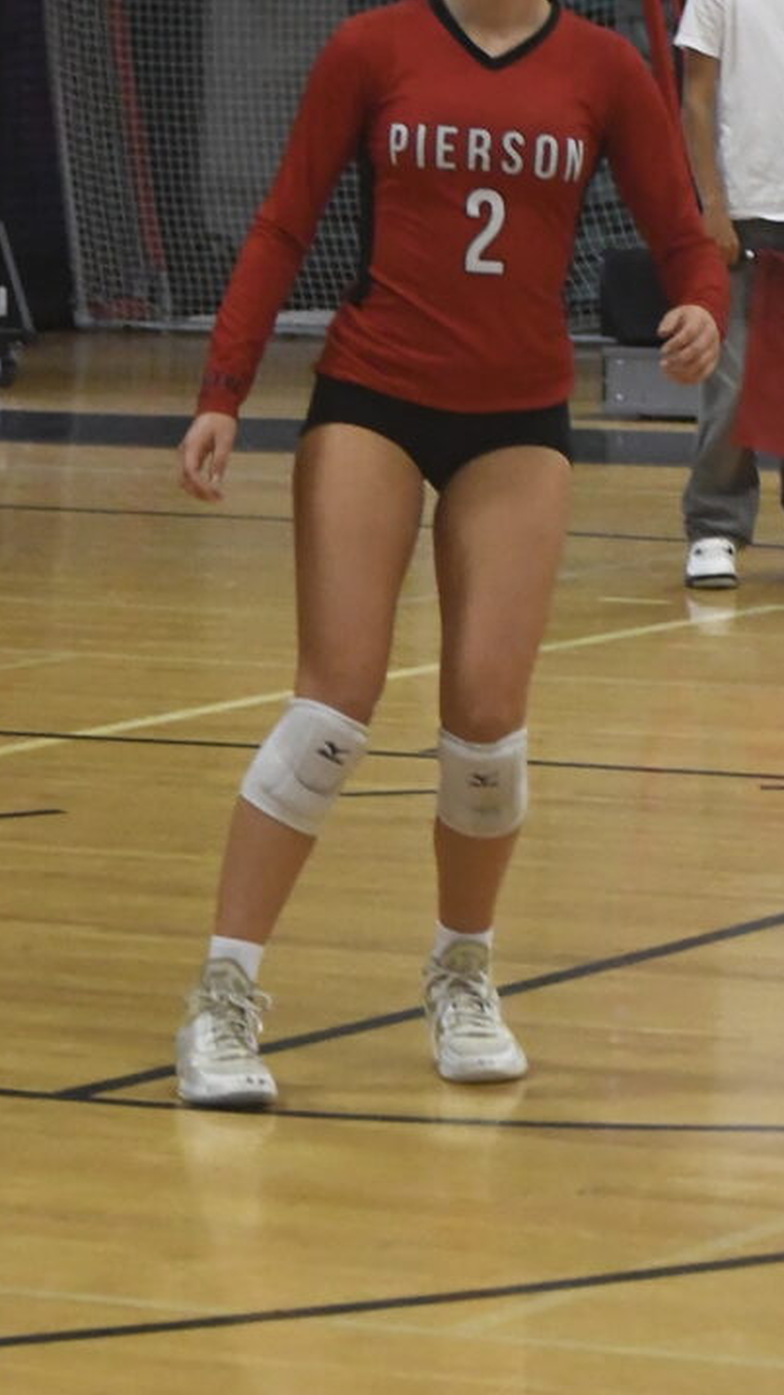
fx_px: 8505
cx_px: 84
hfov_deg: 5.3
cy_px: 572
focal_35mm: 230
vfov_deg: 9.4
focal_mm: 70
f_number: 5
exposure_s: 1/400
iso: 8000
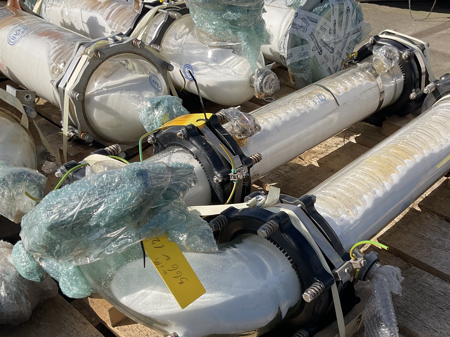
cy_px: 225
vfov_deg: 34.8
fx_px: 533
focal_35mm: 41
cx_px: 273
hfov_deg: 45.5
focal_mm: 3
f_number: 1.8
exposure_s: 1/1626
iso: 25
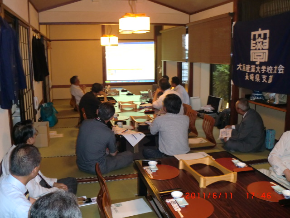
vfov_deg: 40.7
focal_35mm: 35
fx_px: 293
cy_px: 109
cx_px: 145
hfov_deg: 52.6
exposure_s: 1/30
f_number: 3.1
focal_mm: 6.3
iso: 400
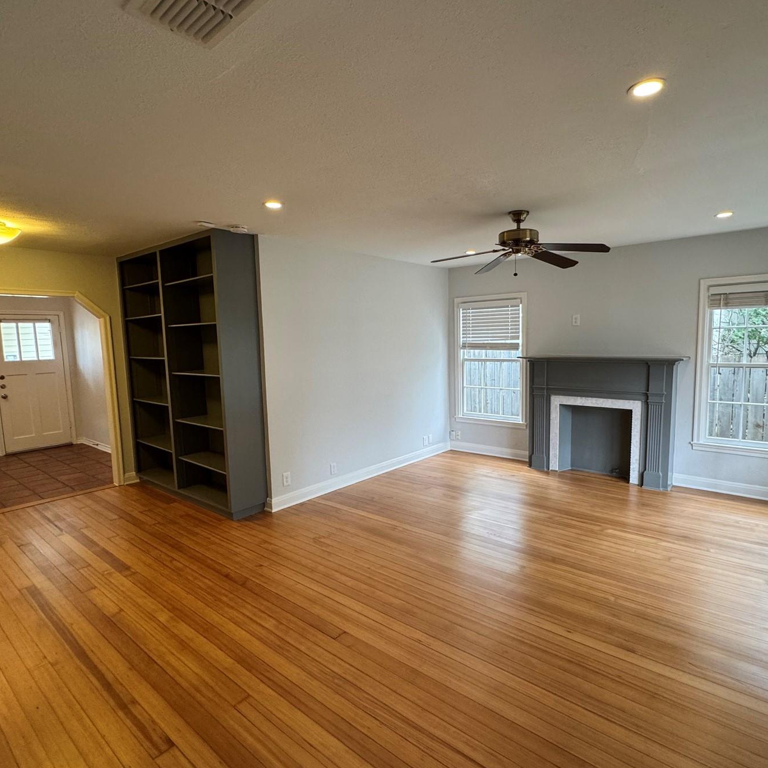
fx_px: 477
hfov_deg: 77.6
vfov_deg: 77.7
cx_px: 412
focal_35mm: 19
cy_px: 391
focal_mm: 2.22
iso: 200
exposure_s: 1/120
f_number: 2.2
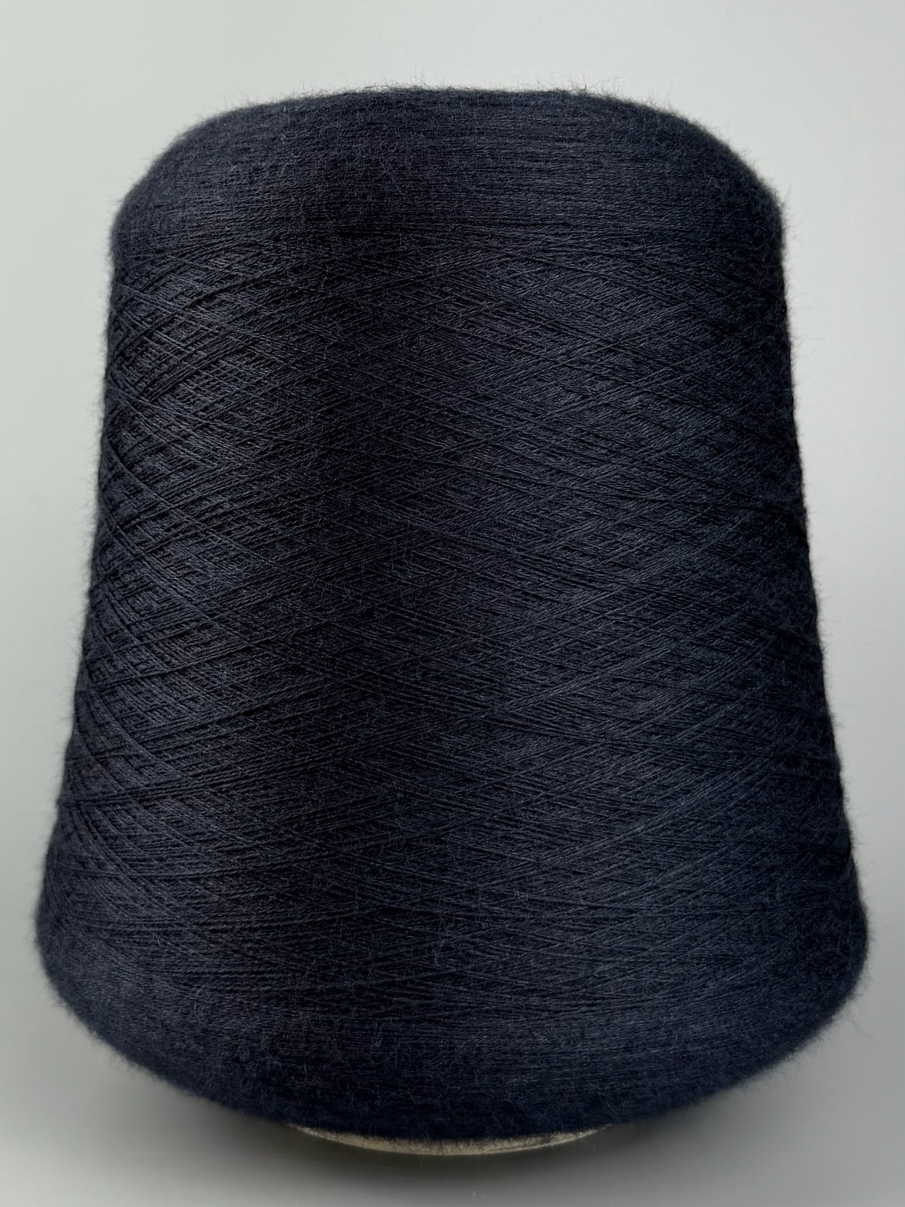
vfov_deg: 71.6
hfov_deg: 56.8
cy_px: 604
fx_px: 837
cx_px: 452
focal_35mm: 24
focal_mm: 6.76
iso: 80
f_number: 1.78
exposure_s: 1/445
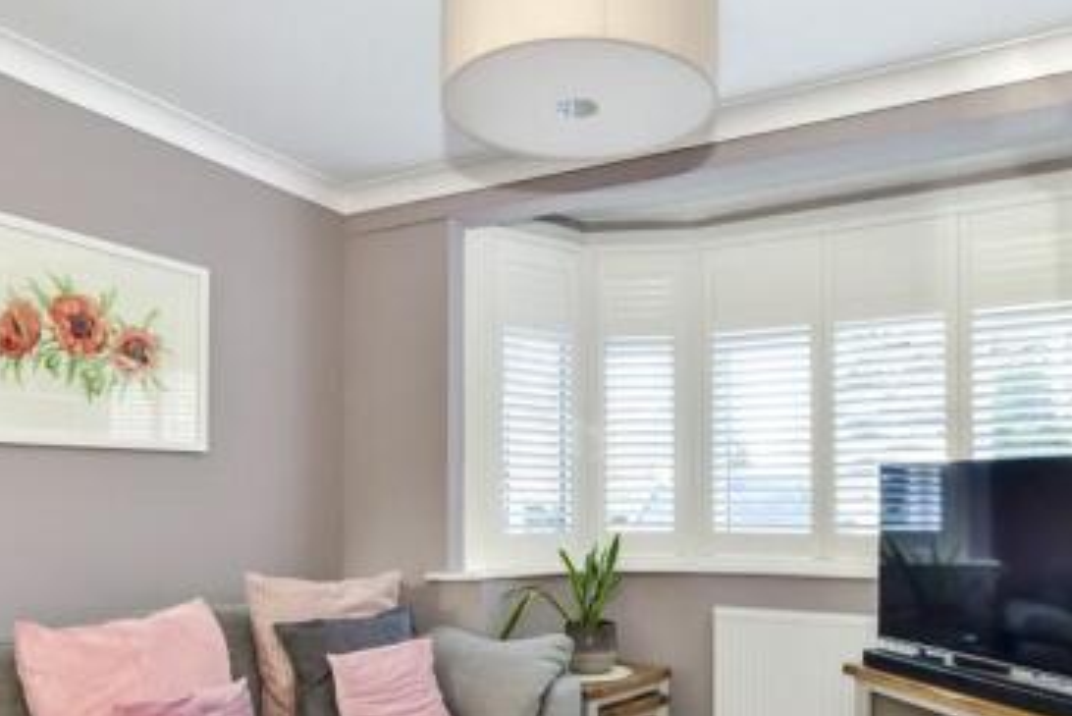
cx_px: 579
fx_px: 804
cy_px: 494
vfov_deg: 47.0
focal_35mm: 27
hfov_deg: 67.3
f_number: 8
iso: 640
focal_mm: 10
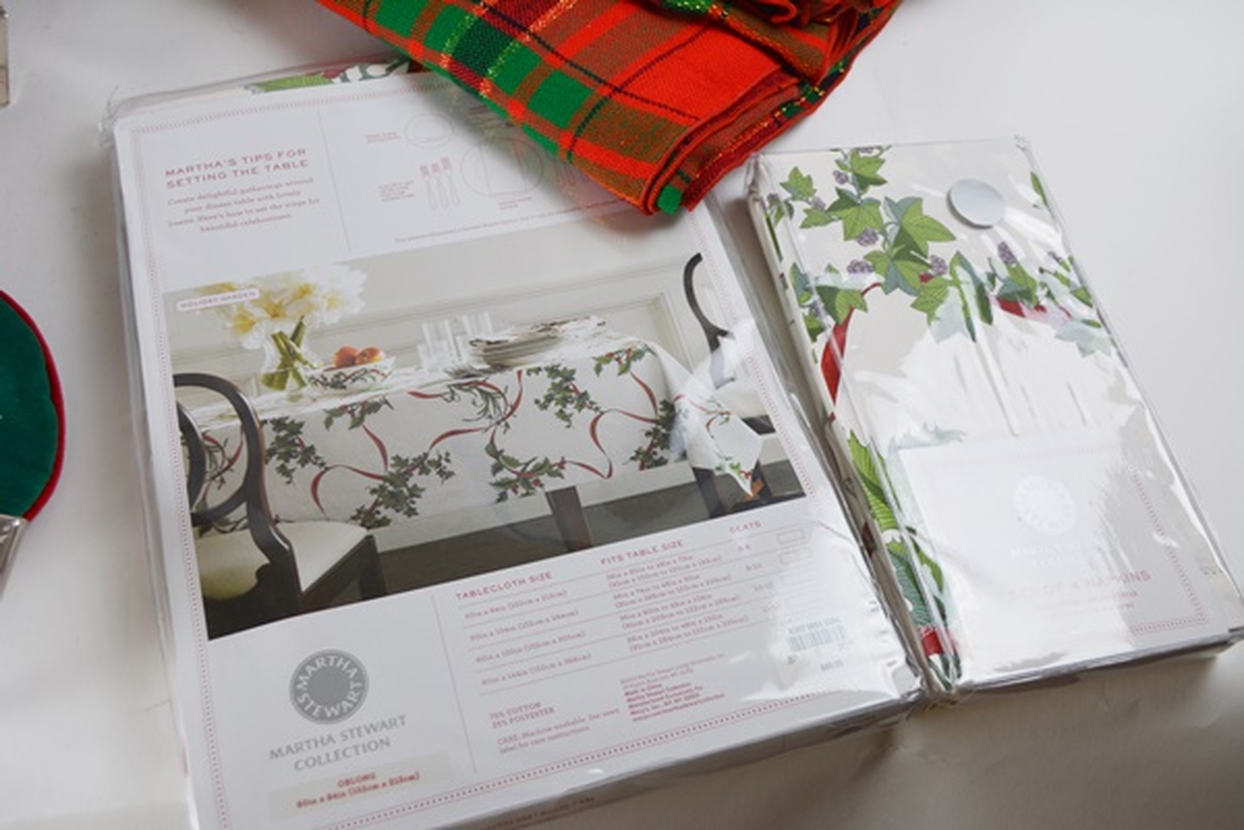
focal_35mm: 36
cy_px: 415
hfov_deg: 53.1
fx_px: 1244
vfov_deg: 36.9
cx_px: 622
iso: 220
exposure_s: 1/125
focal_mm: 24
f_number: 5.6
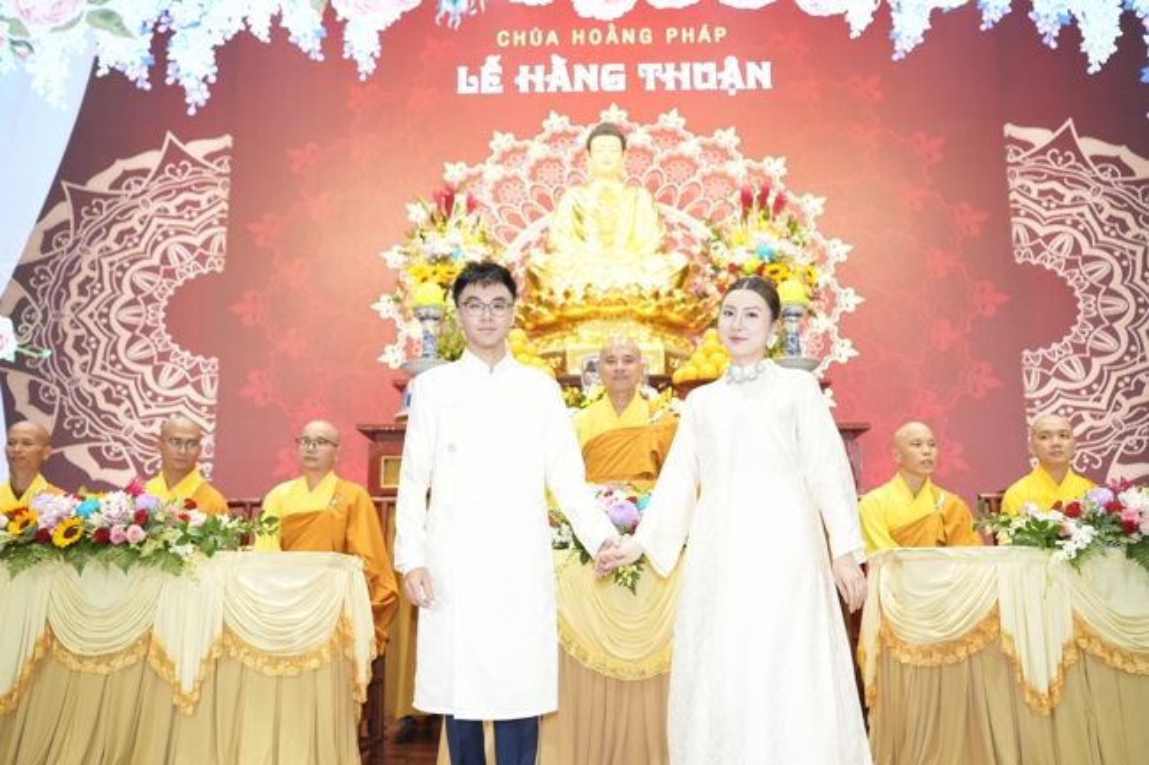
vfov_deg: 37.8
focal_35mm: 35
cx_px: 574
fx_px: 1117
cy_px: 382
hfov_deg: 54.4
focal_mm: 35
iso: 2000
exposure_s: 1/250
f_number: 2.5
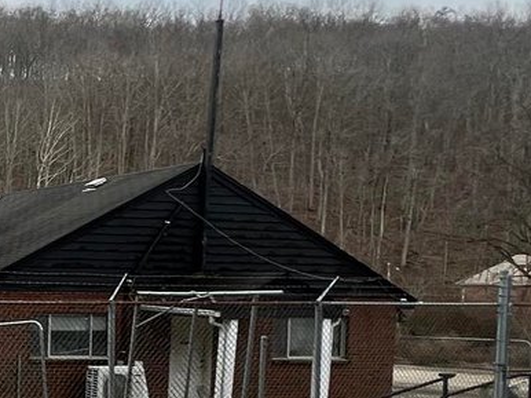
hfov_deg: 23.6
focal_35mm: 51
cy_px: 306
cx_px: -373
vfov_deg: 28.1
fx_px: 782
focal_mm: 1.57
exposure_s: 1/121
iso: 32
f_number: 1.8
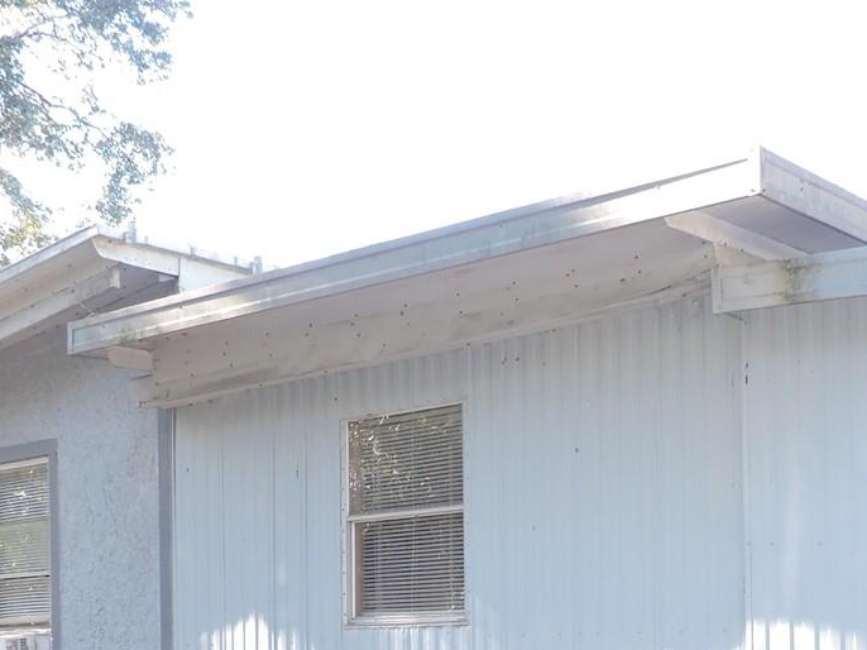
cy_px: 632
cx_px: 440
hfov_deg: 34.4
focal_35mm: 56
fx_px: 1402
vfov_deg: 25.0
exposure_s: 1/40
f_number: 3
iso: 100
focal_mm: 4.3
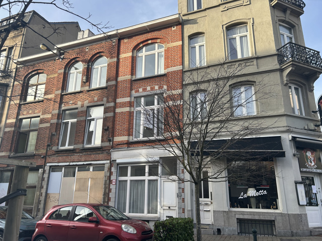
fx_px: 242
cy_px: 120
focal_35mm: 26
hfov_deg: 67.3
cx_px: 161
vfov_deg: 53.1
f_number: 1.5
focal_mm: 5.7
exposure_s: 1/1100
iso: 50
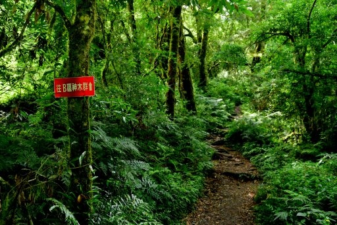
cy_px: 112
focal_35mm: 31
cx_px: 168
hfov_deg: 60.3
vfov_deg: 42.4
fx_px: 290
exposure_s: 1/60
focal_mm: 31
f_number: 5.6
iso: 250
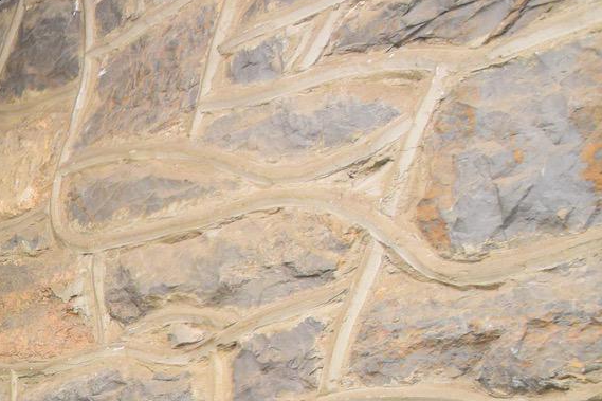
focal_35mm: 54
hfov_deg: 25.0
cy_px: 514
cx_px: -362
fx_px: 903
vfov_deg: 22.5
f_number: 8
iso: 1100
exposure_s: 1/60
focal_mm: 10
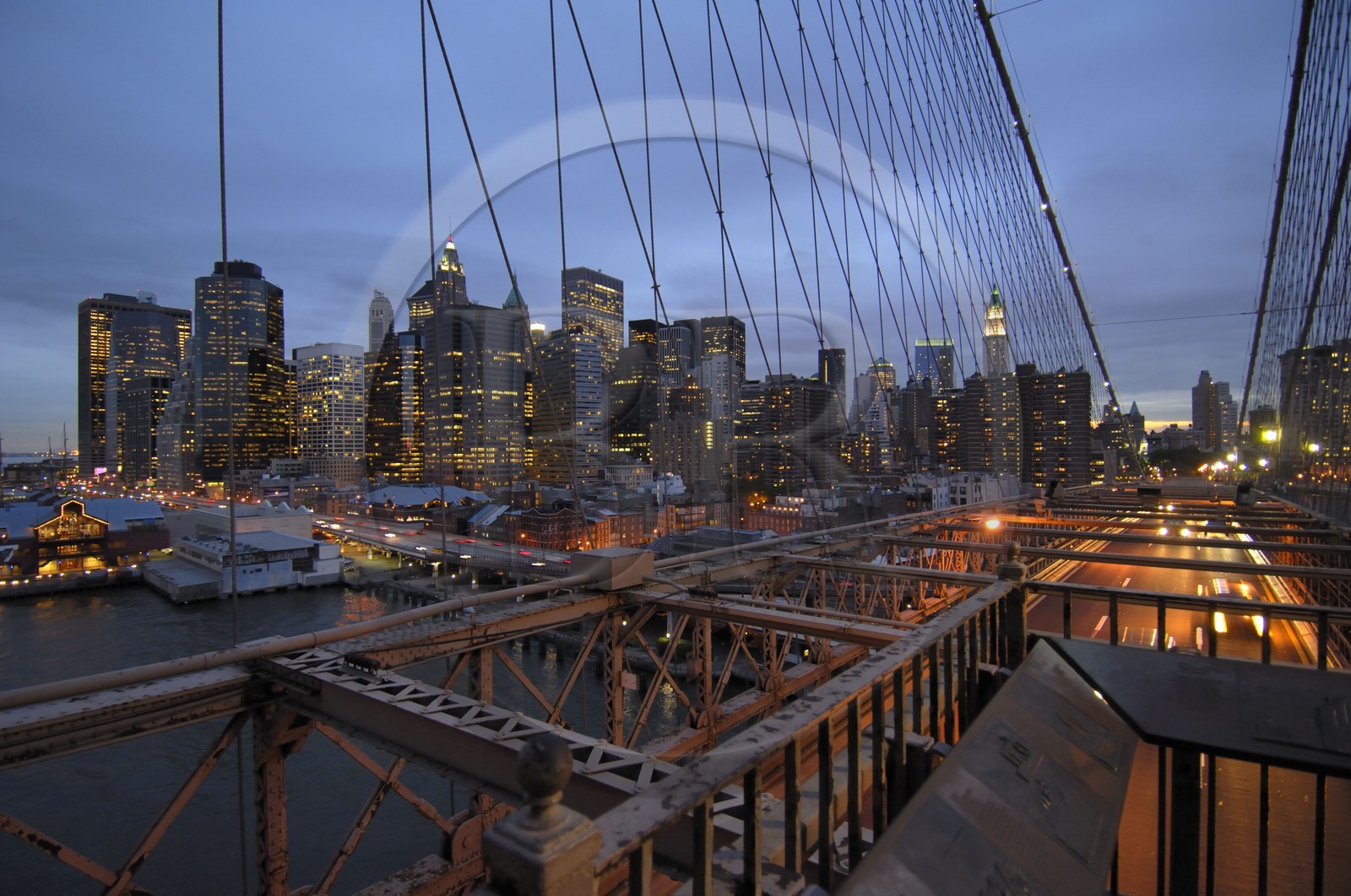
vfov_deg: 67.2
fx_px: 675
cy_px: 448
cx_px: 676
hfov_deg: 90.1
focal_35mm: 18
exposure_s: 1/5
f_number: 4
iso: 200
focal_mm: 12
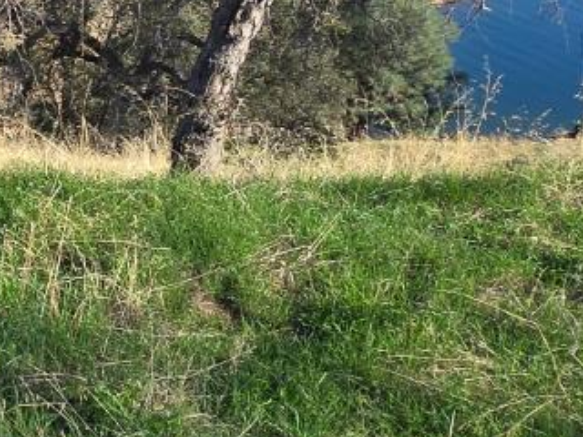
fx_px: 1027
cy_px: 59
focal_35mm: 61
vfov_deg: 23.5
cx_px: -434
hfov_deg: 21.8
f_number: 2.2
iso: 50
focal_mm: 2.2
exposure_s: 1/1332
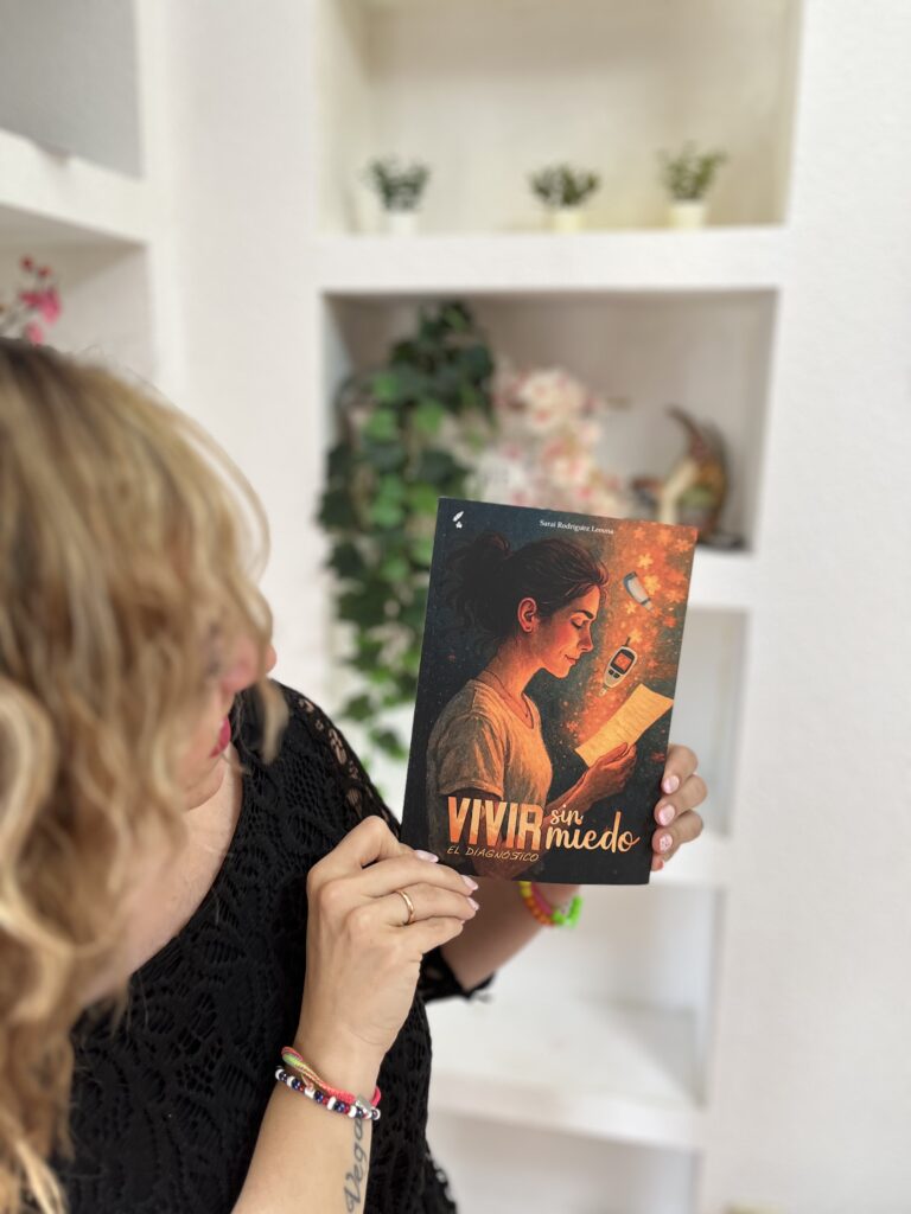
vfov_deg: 67.3
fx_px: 912
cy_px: 607
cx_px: 456
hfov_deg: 53.1
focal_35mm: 26
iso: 100
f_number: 1.6
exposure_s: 1/50
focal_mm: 5.1
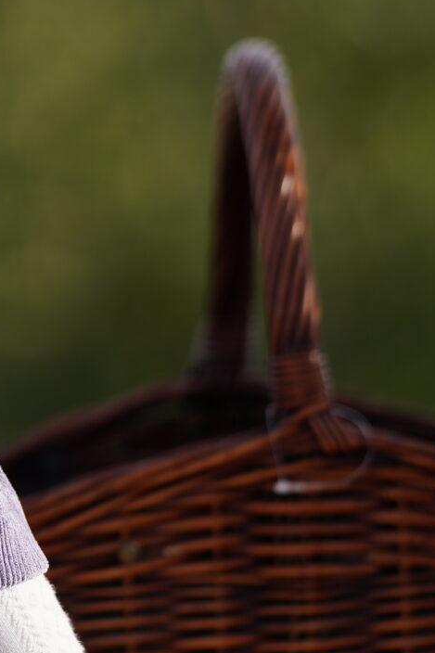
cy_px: -173
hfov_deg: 2.8
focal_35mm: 491
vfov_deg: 4.2
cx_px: -342
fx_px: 8903
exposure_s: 1/3200
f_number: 1.8
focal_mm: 135
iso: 100
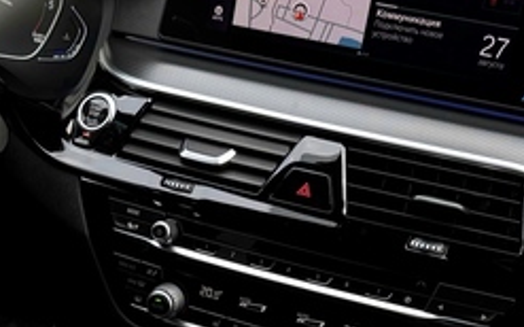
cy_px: 433
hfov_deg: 19.7
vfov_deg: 12.3
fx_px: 1470
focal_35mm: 103
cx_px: 28
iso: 50
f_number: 1.78
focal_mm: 6.76
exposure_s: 1/137
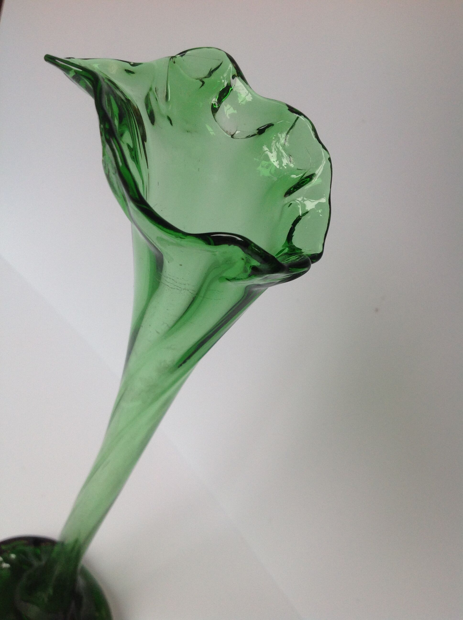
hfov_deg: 40.6
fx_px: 626
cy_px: 310
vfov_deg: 52.7
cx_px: 232
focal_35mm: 35
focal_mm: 4.28
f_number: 2.4
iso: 80
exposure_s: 1/120
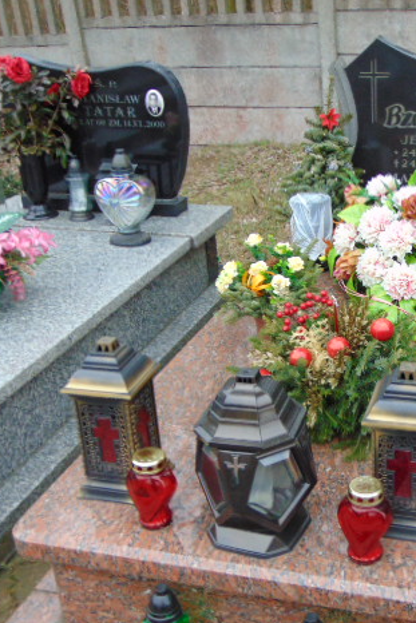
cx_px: 344
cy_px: 318
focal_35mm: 50
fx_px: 866
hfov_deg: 26.4
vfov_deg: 39.6
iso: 200
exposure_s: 1/100
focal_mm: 6.3
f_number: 3.2
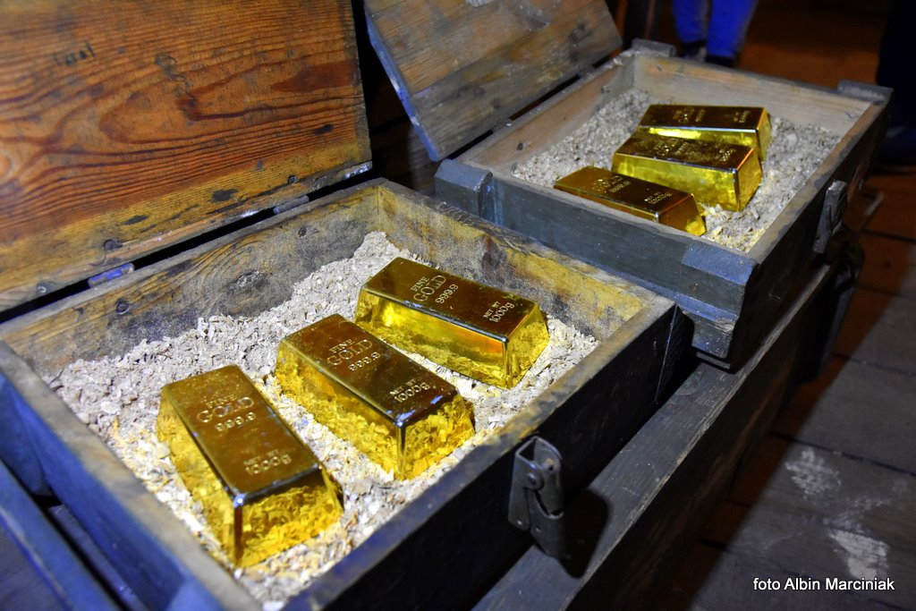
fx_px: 687
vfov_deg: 47.9
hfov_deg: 67.4
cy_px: 306
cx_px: 458
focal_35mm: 27
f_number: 2.8
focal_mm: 18
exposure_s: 1/60
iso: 4000
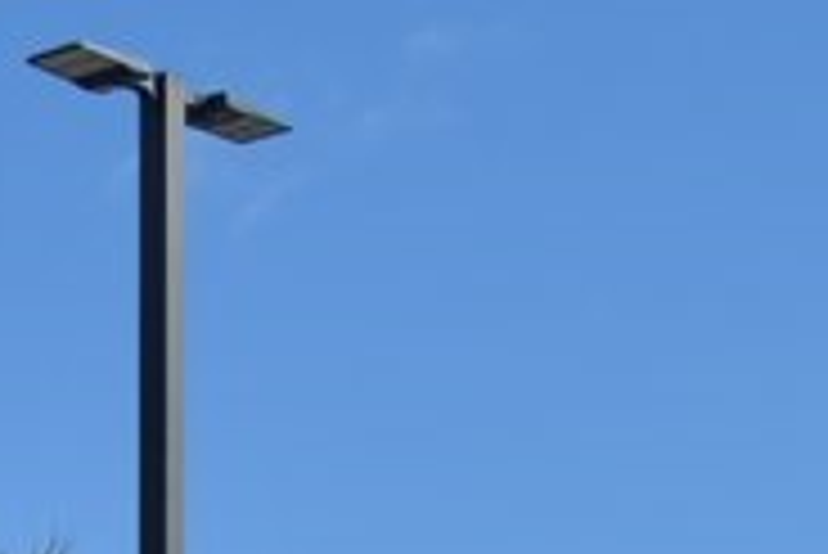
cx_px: -968
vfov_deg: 6.5
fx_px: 4603
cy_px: 1457
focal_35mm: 200
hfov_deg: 9.4
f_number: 9
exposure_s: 1/320
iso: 100
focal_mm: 24
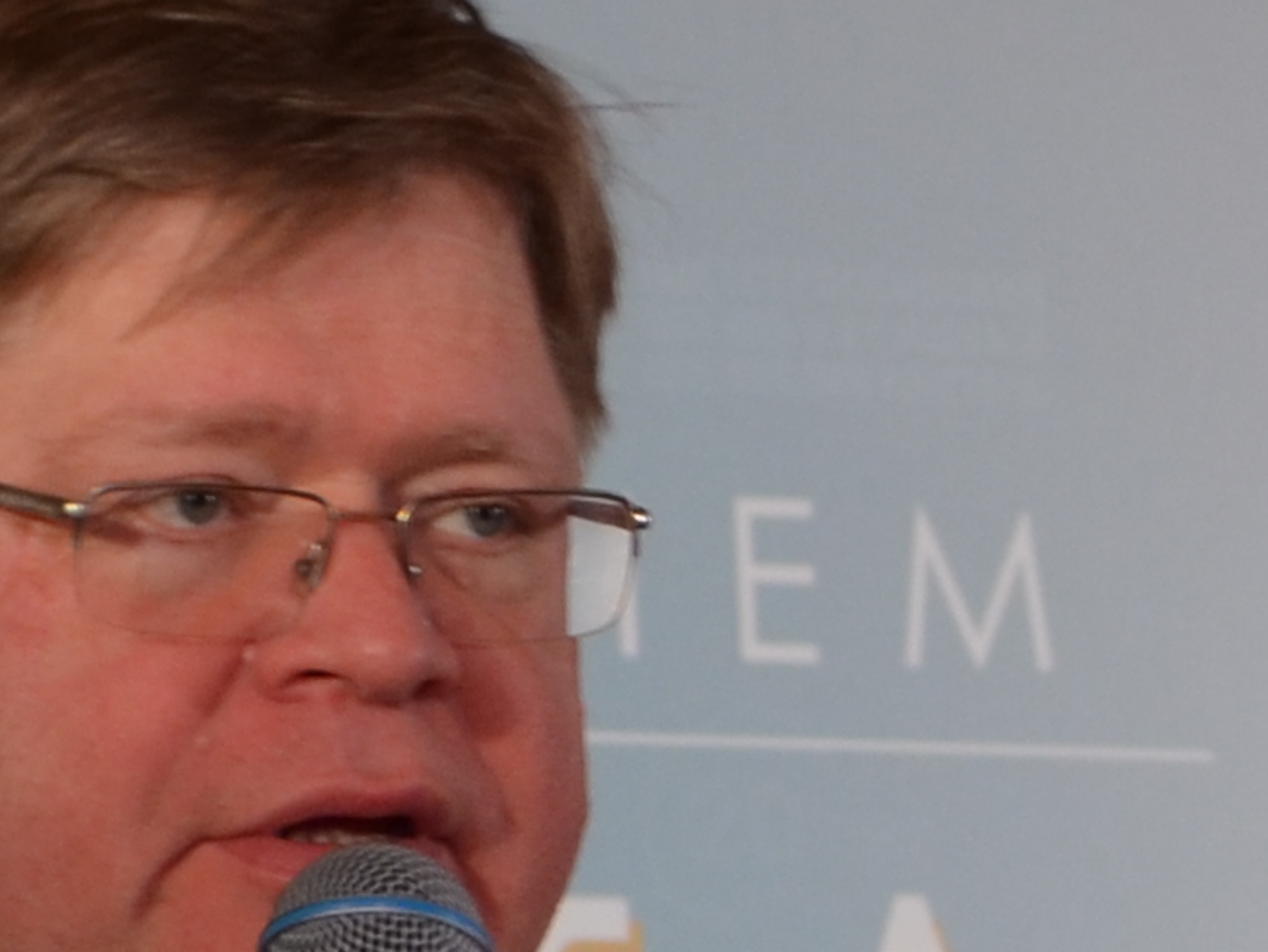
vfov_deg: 3.1
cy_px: 1434
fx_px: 17622
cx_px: 1770
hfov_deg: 4.1
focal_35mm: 481
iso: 400
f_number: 5.6
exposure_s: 1/100
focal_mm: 50
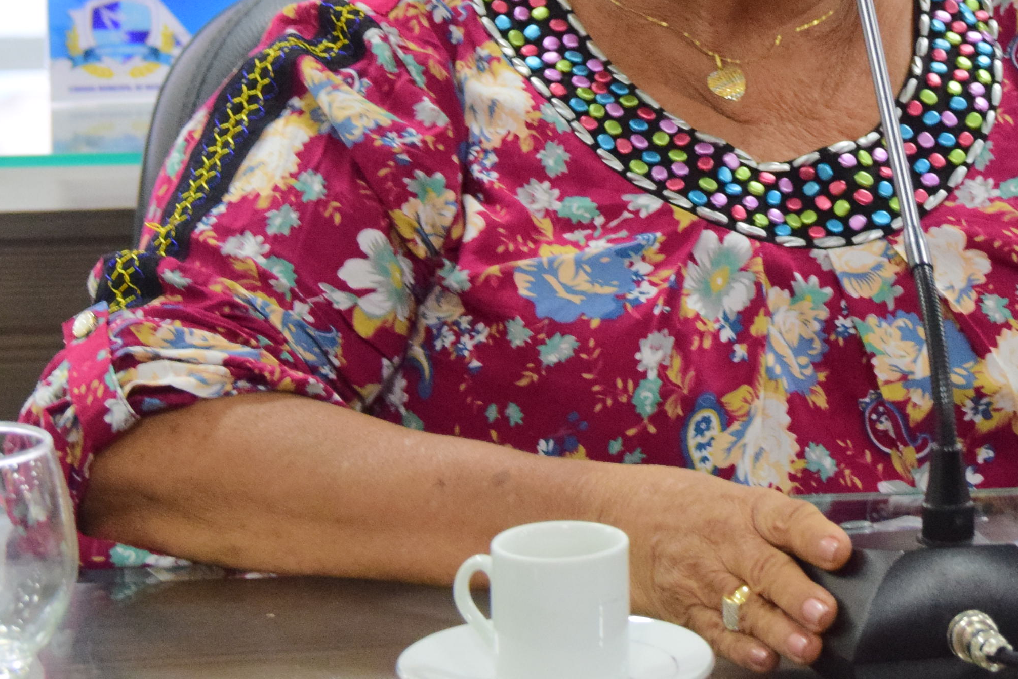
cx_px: 779
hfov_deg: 4.9
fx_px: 11854
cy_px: -35
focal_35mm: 419
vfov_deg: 3.3
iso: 1600
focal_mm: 125
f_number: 5.3
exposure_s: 1/60
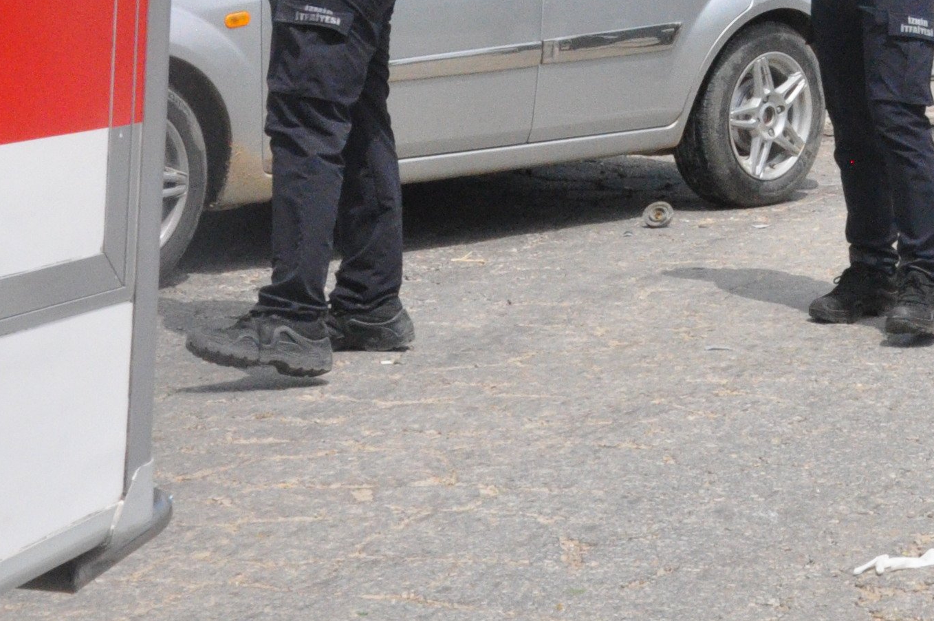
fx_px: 4172
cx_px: 1318
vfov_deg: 8.4
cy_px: -190
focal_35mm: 161
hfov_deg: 12.3
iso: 2000
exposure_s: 1/1250
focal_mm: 34
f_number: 18
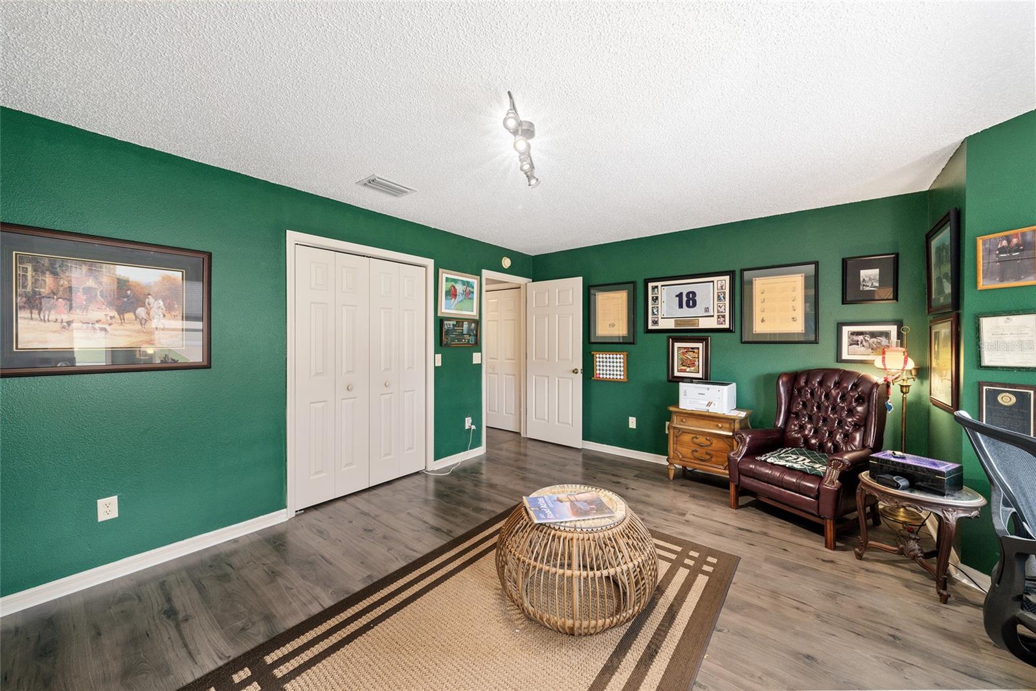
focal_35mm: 13
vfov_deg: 85.4
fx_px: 374
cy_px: 346
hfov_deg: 108.3
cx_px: 518
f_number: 8
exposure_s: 1/6
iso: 500
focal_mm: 13
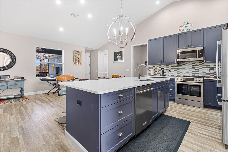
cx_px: 114
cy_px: 76
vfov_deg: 73.7
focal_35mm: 16
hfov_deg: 96.7
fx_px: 101
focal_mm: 16
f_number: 8
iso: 400
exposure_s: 3.2
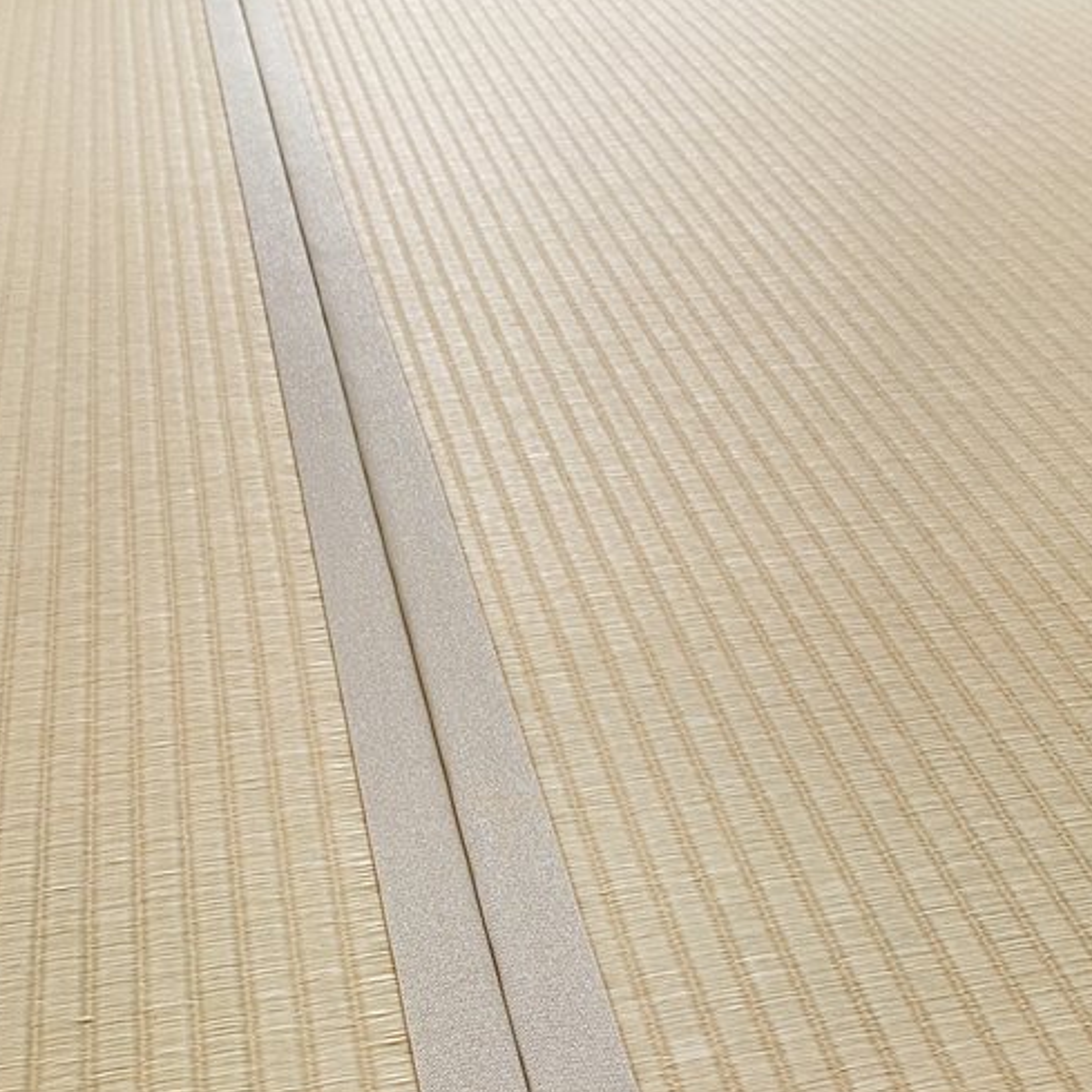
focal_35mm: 47
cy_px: 453
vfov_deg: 36.0
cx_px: 476
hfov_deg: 36.0
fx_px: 1677
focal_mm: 4.2
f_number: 1.8
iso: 125
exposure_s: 1/63
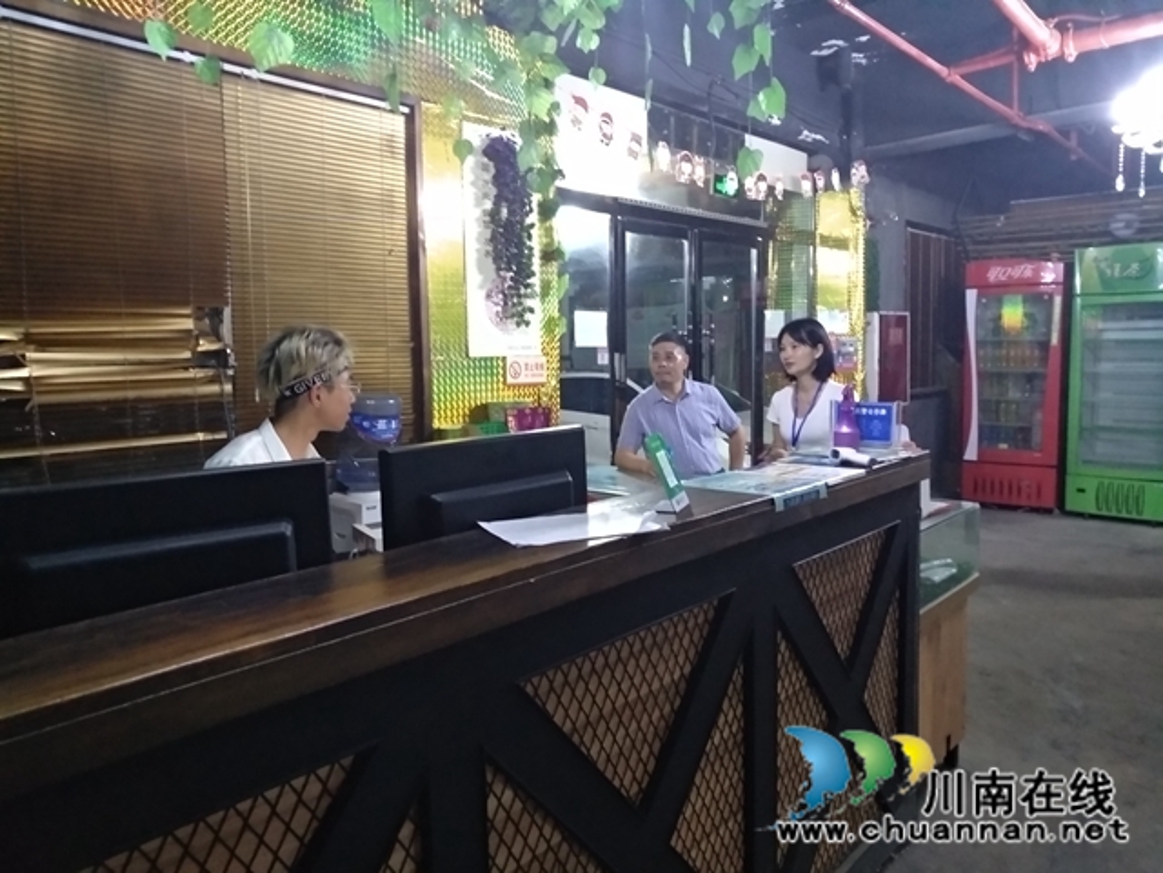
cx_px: 582
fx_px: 739
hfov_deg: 76.4
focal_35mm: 22
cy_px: 436
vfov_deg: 61.1
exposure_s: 1/17
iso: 1600
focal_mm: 3.81
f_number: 2.2
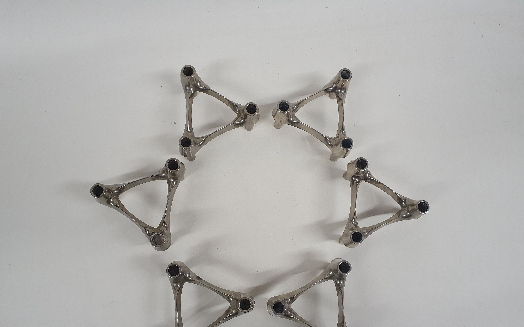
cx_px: 260
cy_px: 199
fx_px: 400
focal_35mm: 28
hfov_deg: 66.5
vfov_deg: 44.3
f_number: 2.4
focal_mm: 4.32
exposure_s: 1/50
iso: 320
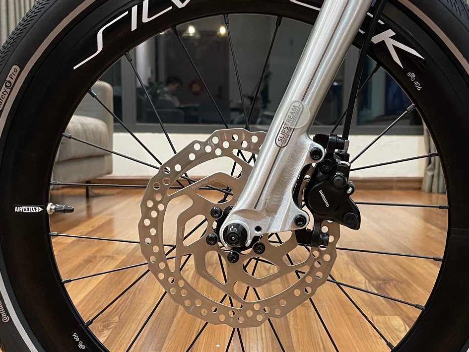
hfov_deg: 42.9
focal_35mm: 44
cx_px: 242
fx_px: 596
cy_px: 209
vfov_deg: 32.8
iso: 320
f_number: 1.6
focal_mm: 4.2
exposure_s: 1/50
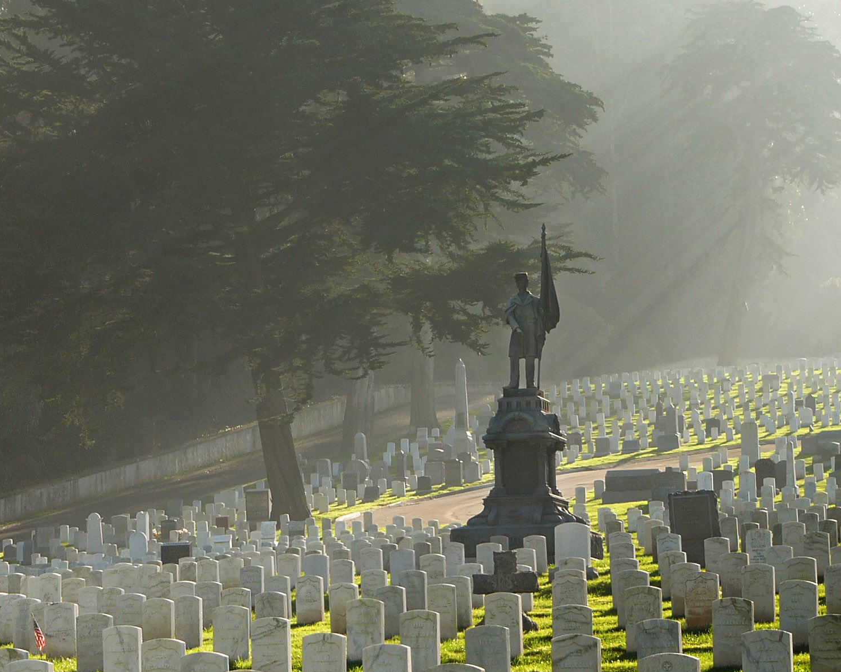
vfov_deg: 9.7
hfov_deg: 12.1
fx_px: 3958
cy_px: 307
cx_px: 252
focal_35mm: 159
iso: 50
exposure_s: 1/250
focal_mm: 17.4
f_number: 4
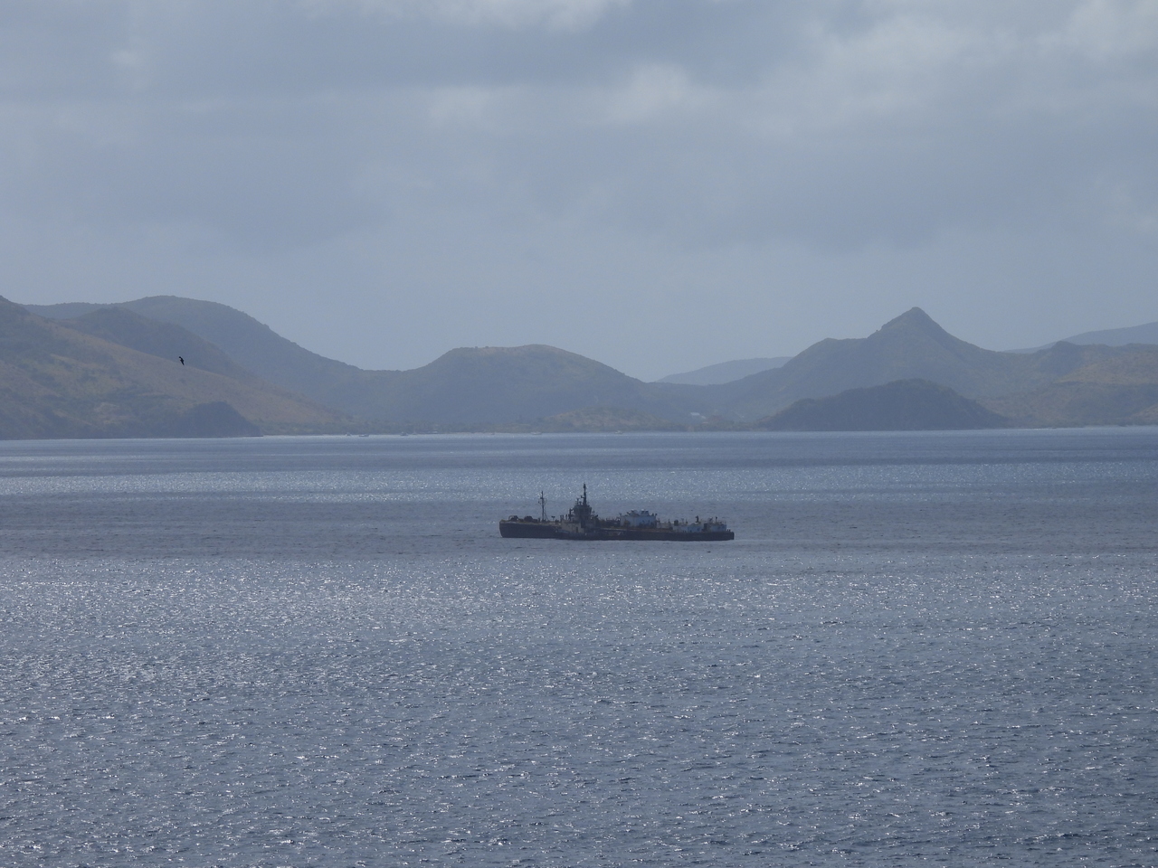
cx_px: 579
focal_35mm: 220
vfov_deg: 6.8
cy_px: 434
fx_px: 7360
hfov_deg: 9.0
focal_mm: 39.3
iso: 100
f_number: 4.5
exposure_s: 1/2000
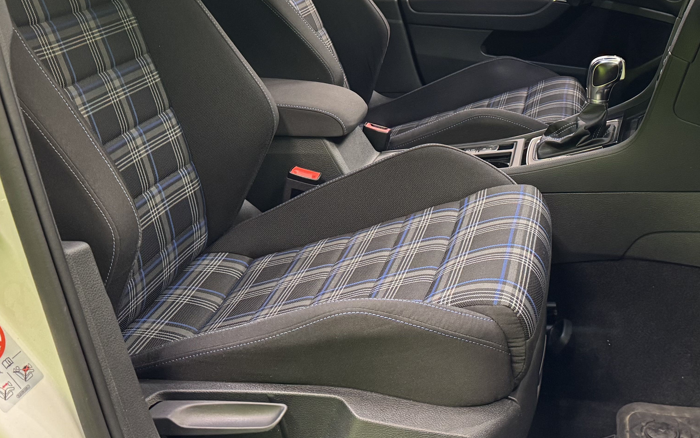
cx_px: 488
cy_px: 35
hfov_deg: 41.1
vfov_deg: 25.9
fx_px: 916
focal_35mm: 48
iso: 500
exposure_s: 1/50
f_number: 1.78
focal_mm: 6.76
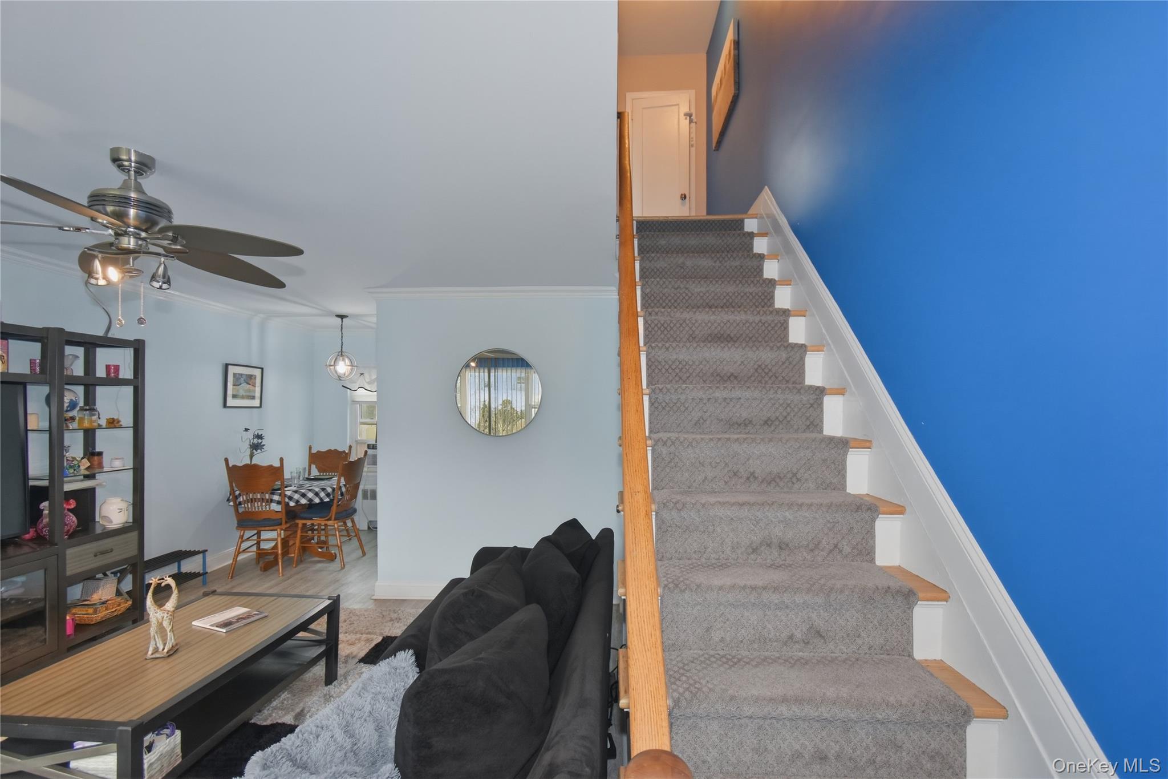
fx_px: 487
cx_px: 584
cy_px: 390
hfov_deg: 100.4
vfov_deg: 77.3
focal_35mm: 15
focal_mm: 10
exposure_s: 1/60
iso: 400
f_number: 4.5
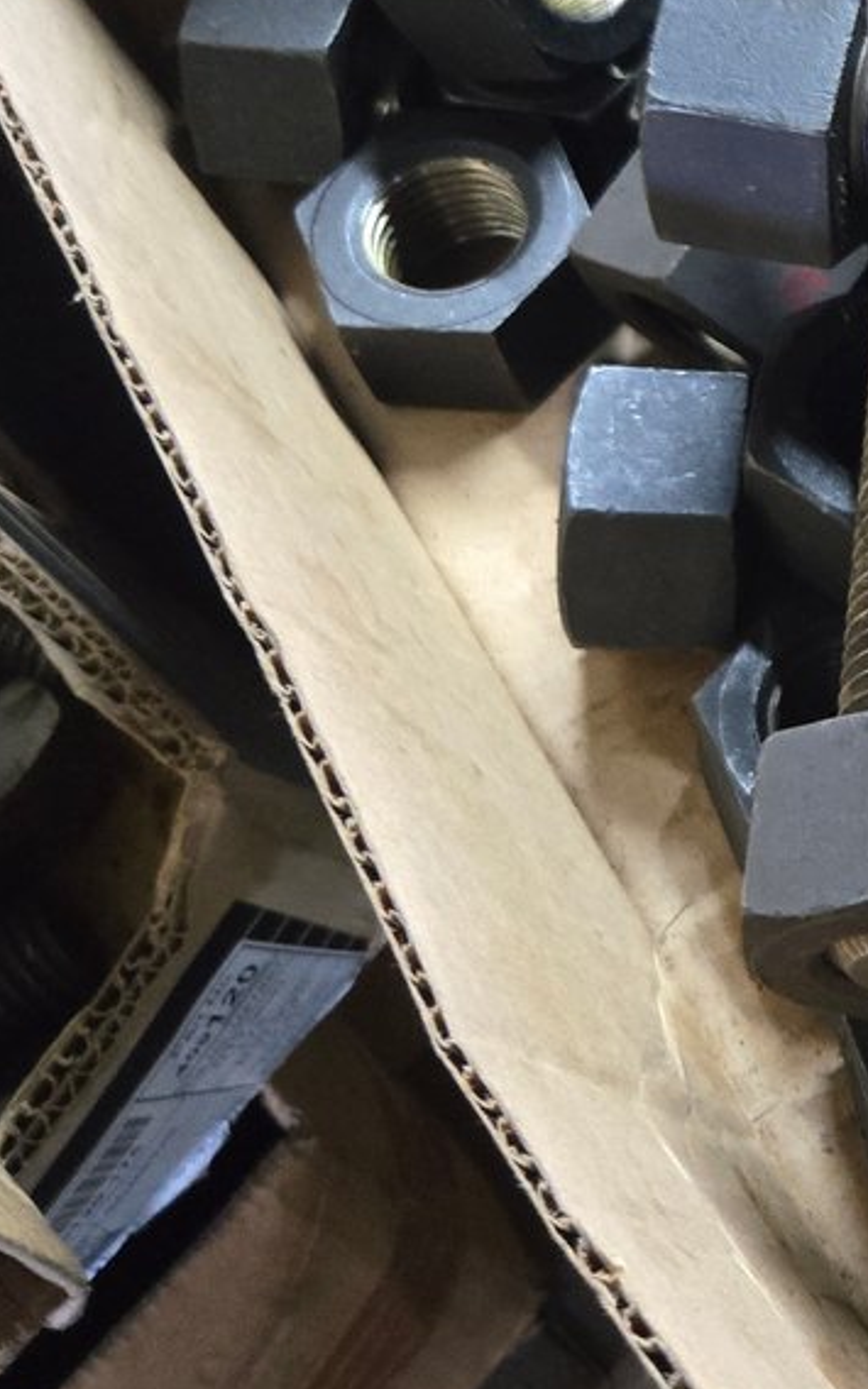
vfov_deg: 30.8
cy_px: 297
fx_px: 2460
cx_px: 1400
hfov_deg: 17.4
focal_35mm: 65
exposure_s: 1/60
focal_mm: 5.4
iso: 1000
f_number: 1.8
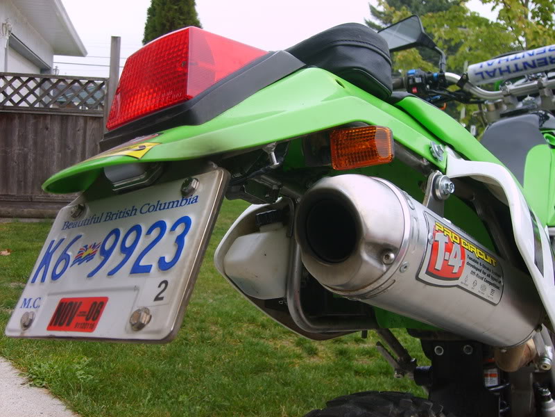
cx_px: 278
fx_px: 561
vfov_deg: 40.7
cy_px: 208
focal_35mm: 35
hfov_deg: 52.6
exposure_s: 1/180
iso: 50
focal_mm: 5.8
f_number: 2.8
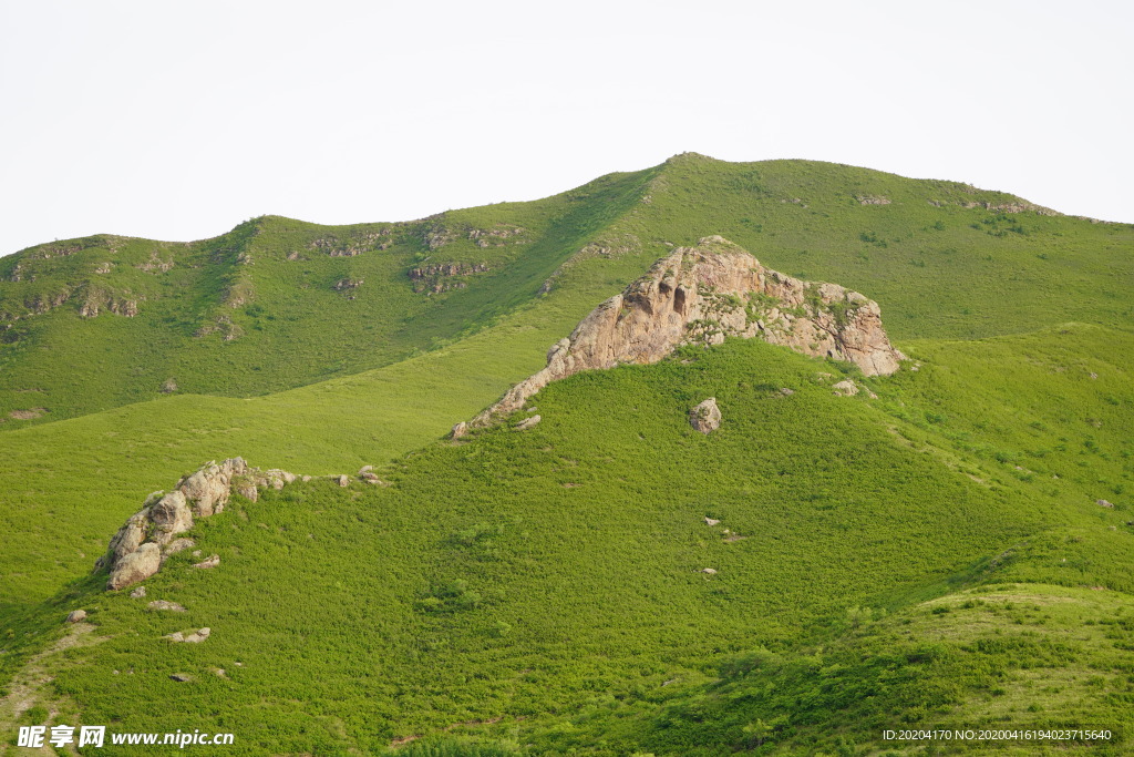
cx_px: 567
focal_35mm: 100
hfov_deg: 20.4
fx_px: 3150
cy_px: 378
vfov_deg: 13.7
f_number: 5
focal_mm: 100
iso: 100
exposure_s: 1/125
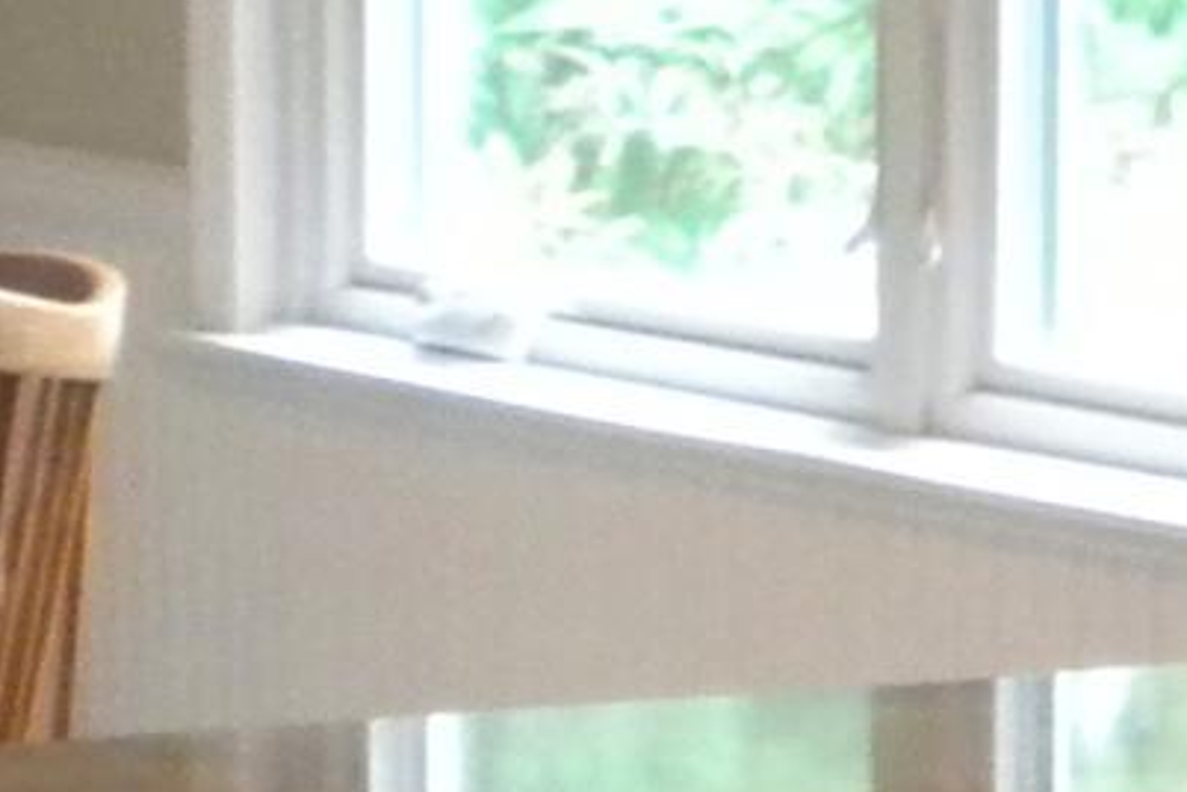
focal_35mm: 287
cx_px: 1450
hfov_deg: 7.1
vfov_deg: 4.8
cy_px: 1221
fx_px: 9462
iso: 400
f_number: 3.5
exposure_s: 1/30
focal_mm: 6.6
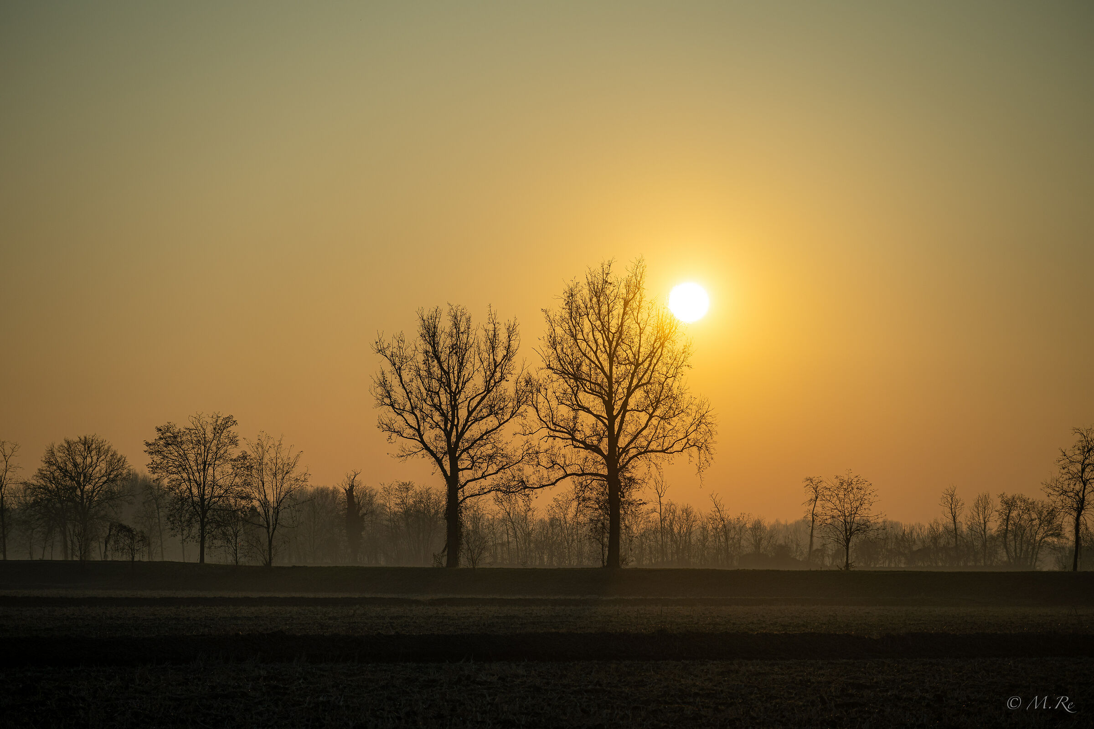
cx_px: 547
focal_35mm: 120
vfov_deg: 11.4
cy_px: 364
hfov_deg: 17.1
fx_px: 3646
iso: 64
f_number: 4
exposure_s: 1/2000
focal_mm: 120
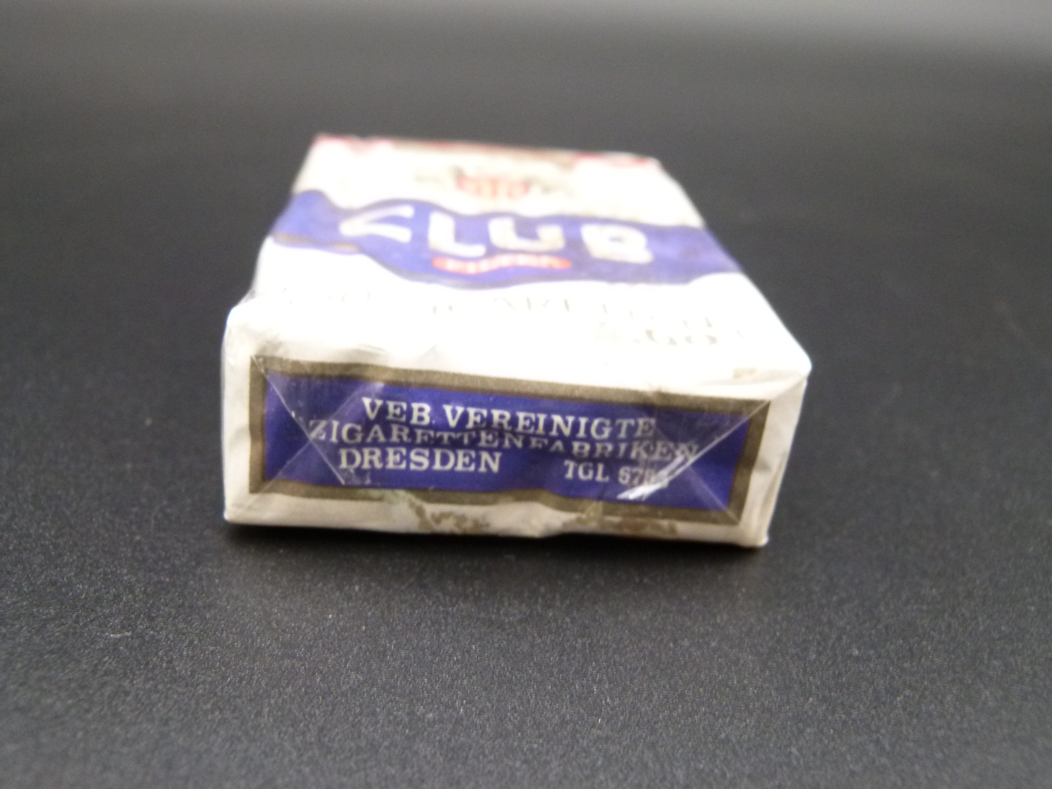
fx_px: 1094
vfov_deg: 39.7
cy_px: 394
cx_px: 526
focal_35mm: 36
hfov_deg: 51.4
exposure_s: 1/60
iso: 320
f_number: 3.1
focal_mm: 6.5
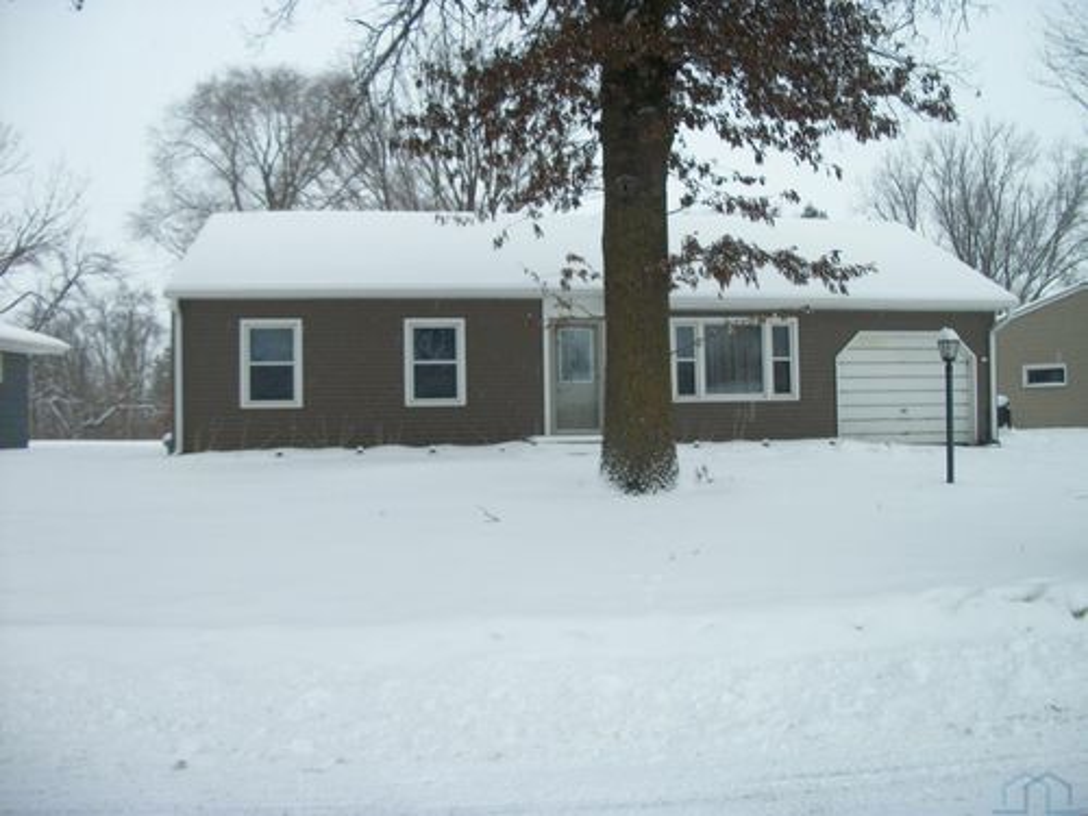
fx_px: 1006
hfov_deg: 56.8
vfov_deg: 44.2
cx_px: 544
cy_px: 408
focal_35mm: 32
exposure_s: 1/80
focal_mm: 5.7
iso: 80
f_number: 8.8
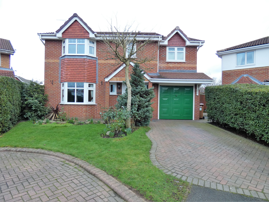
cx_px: 134
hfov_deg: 81.7
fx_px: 155
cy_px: 101
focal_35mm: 20
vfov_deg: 66.0
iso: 80
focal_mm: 3.6
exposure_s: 1/200
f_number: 2.8
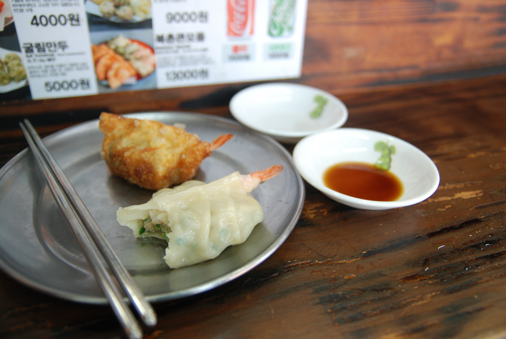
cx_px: 253
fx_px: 422
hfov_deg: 61.9
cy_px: 170
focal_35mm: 30
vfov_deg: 43.7
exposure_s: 1/60
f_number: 2.8
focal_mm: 20
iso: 400
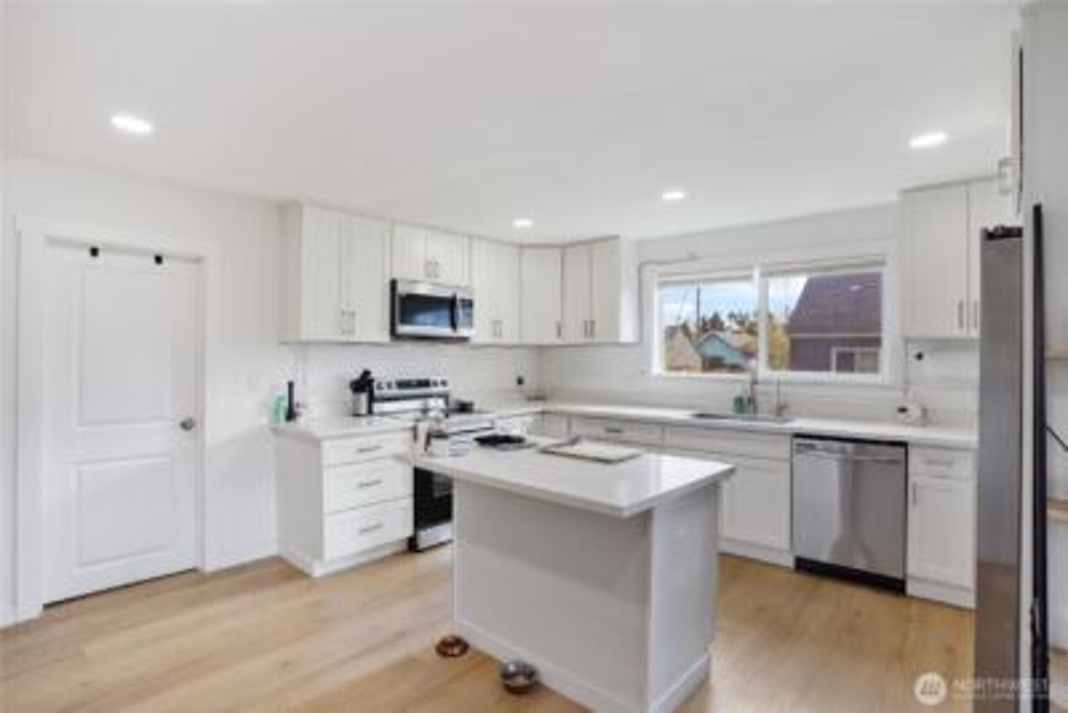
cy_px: 356
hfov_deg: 93.3
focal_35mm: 17
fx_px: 504
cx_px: 534
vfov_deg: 70.5
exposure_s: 1/6
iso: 250
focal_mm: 17
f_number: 8
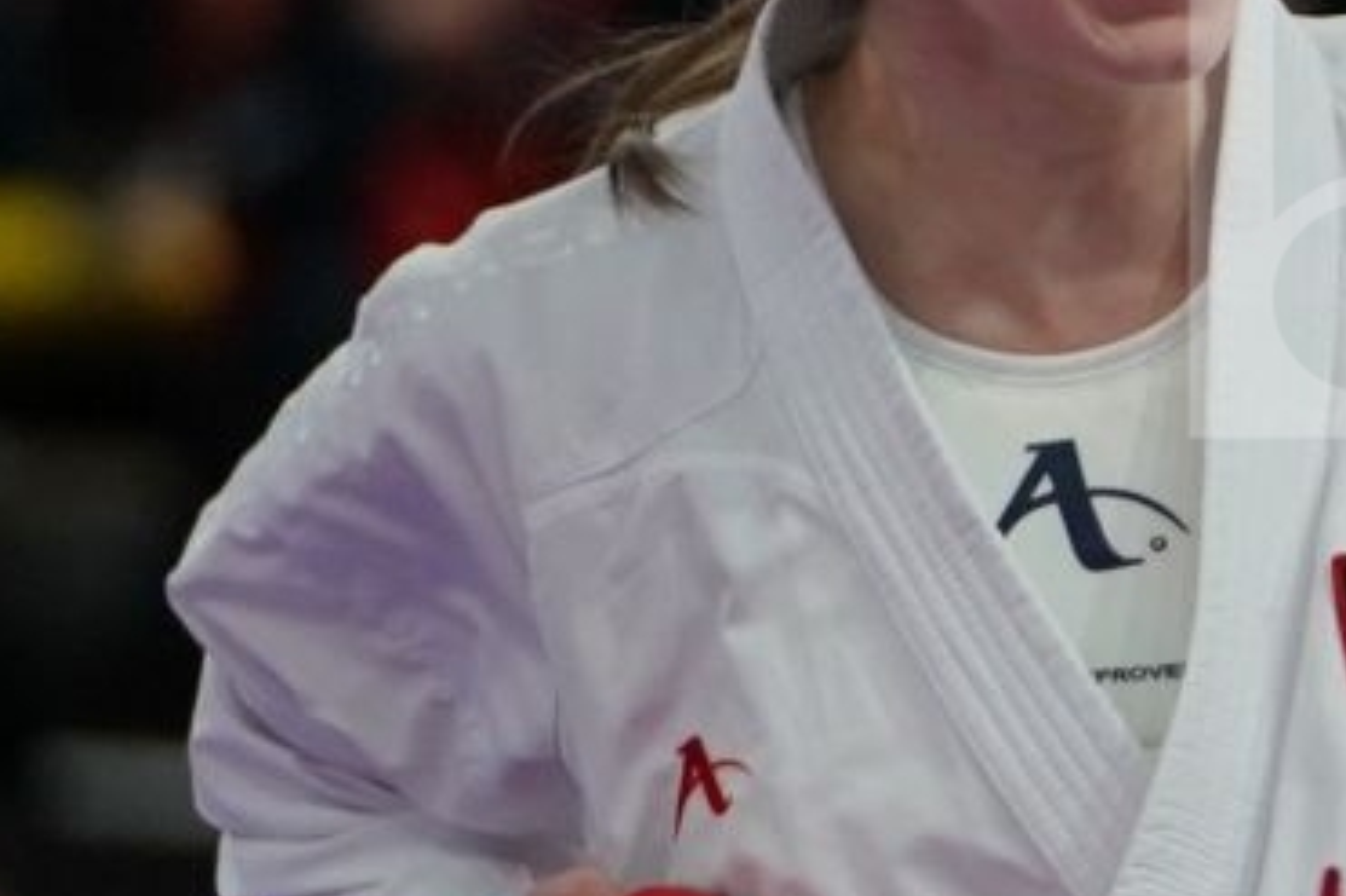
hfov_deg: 2.1
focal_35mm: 980
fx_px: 36623
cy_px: 109
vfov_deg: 1.4
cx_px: 2757
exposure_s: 1/1000
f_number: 2.8
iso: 1250
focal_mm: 135
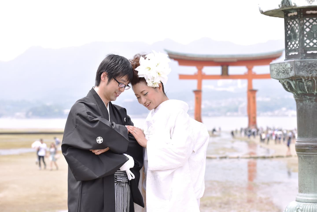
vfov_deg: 14.4
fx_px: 837
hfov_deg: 21.5
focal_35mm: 95
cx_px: 158
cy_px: 106
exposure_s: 1/2000
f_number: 7.1
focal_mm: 95
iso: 1000
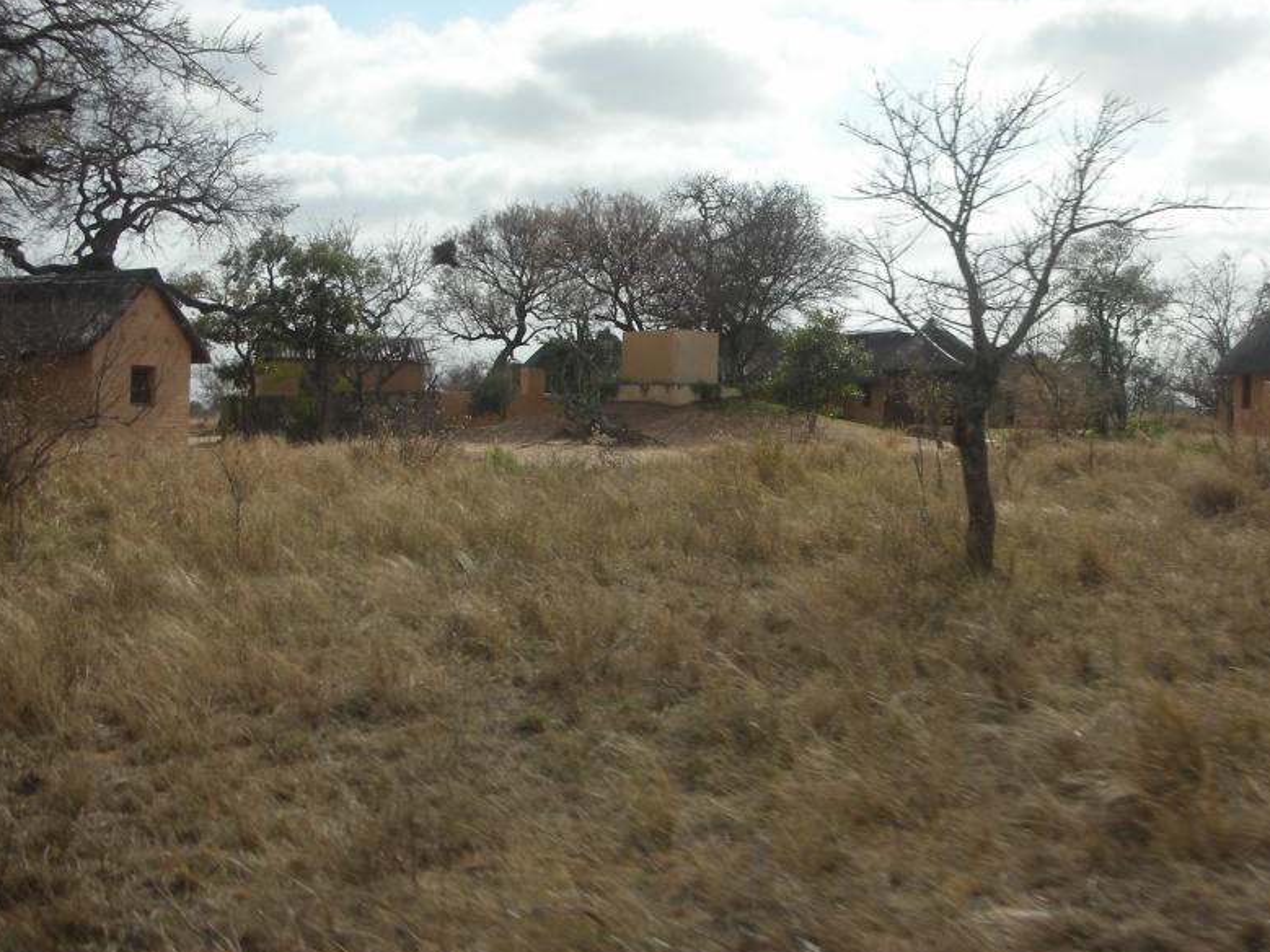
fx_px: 1687
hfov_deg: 41.1
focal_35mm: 46
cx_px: 747
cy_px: 429
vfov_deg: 31.5
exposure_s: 1/135
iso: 50
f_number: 8.5
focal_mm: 5.8
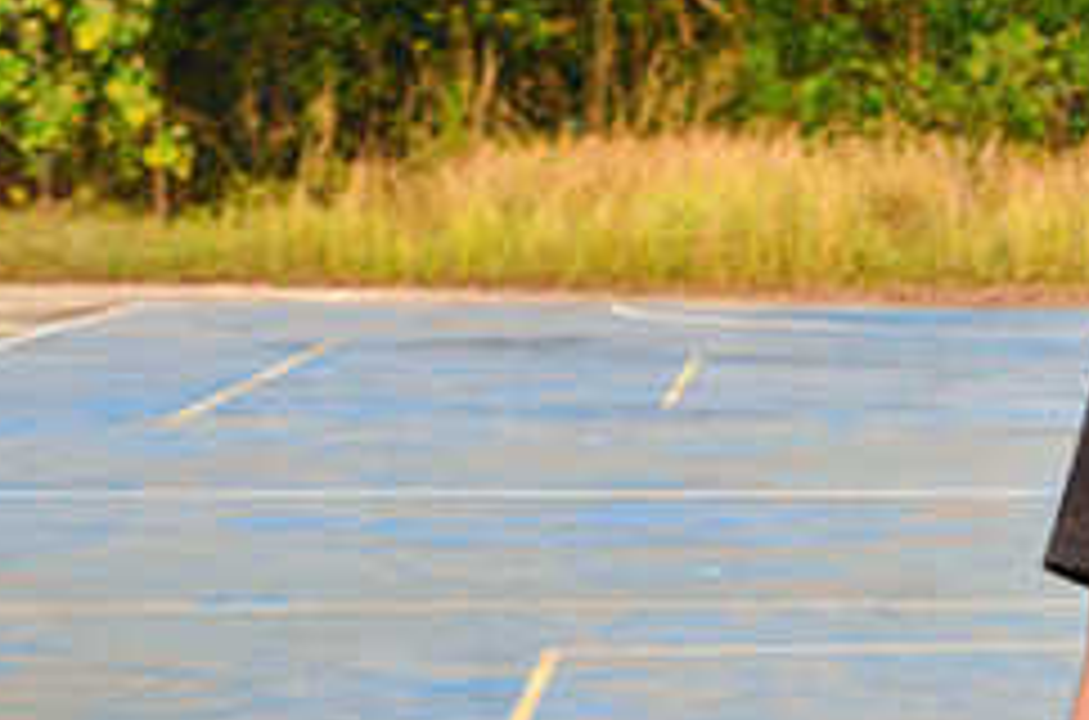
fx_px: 5239
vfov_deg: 7.8
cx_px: 1620
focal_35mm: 174
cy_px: 916
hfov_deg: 11.4
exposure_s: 1/100
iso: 100
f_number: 5.6
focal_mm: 35
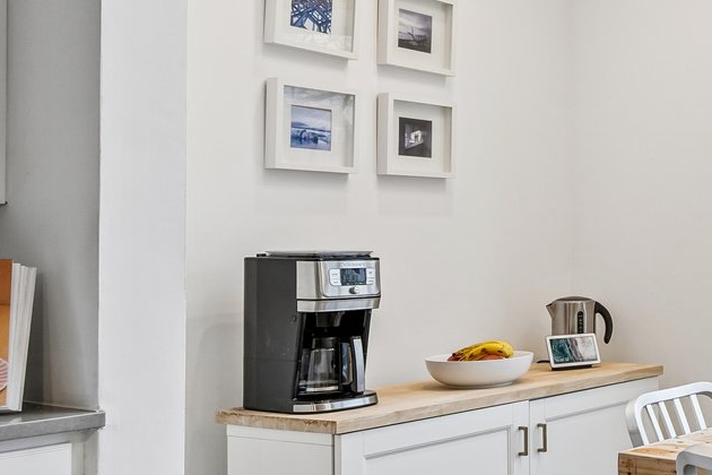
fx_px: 1028
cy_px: 238
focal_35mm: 52
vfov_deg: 26.0
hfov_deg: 29.4
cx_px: 964
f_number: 11
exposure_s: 1/25
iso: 400
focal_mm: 16
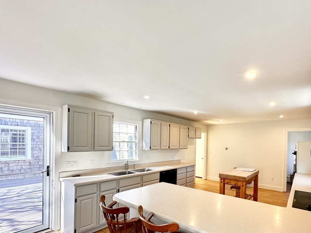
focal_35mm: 18
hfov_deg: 85.9
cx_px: 196
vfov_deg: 70.5
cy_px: 145
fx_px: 162
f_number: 2.2
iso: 100
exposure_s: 1/120
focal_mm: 2.22
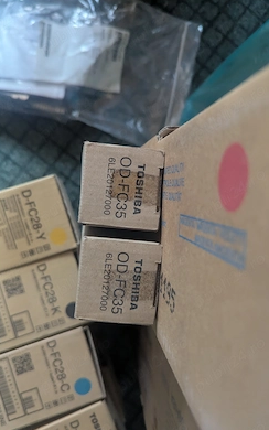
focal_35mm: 26
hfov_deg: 47.5
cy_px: 214
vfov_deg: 70.4
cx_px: 114
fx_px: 305
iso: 1067
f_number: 1.85
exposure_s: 1/118
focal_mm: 6.81
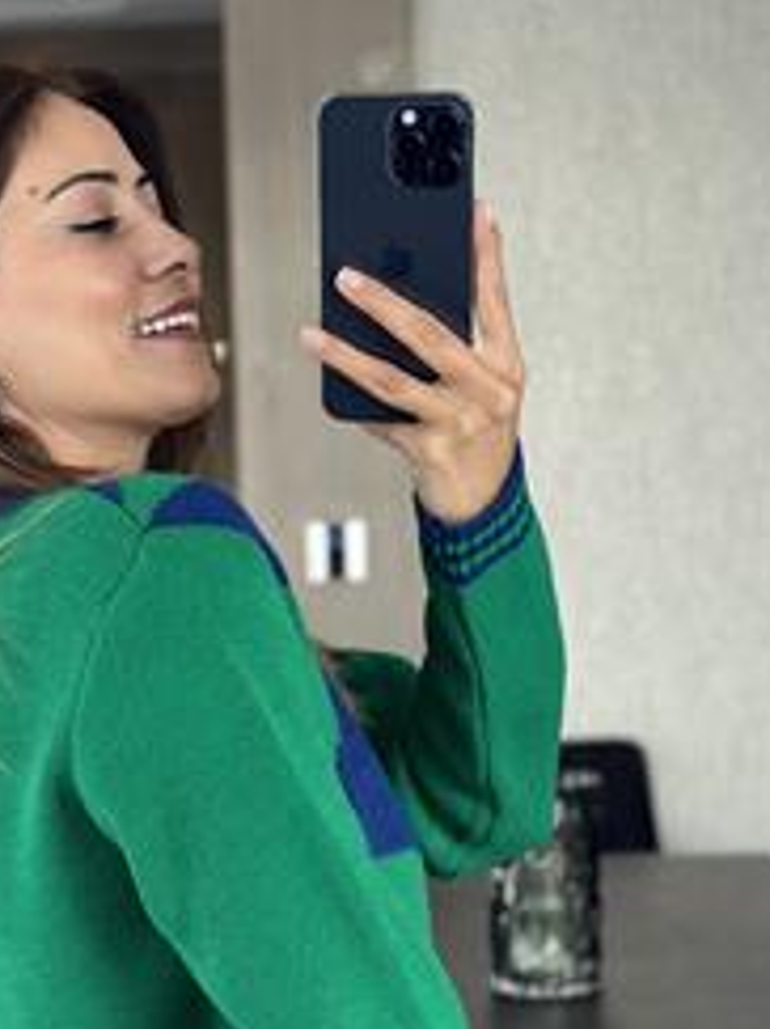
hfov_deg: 14.7
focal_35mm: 100
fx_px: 2968
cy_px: 830
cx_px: 245
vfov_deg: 19.4
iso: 250
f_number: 1.78
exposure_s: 1/60
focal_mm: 6.86
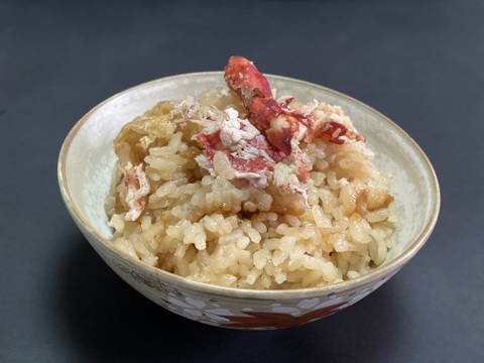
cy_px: 182
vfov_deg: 28.0
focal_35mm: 52
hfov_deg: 36.8
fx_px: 727
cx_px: 242
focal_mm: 6
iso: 250
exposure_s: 1/33
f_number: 2
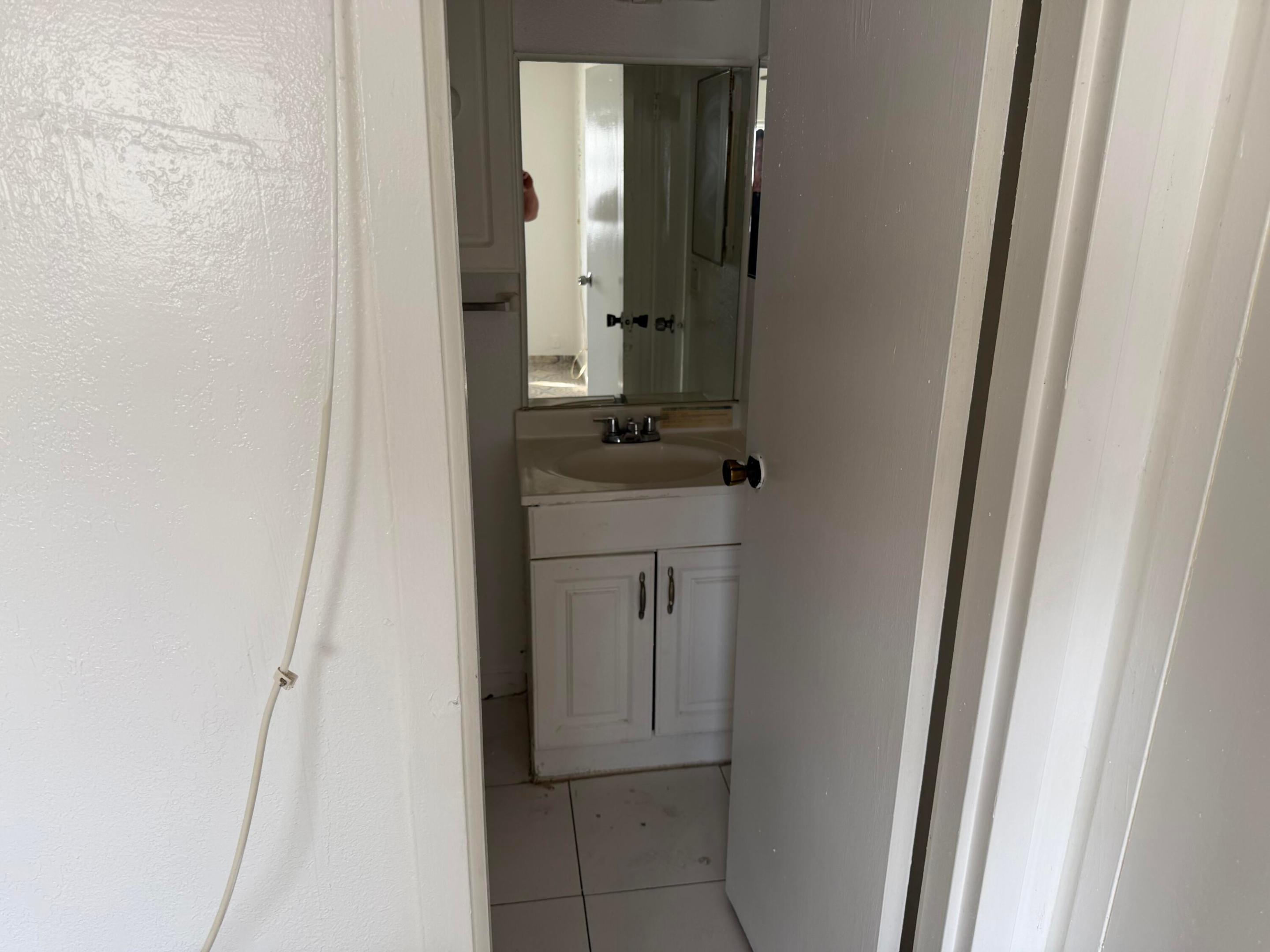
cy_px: 476
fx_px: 881
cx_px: 635
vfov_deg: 56.8
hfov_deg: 71.6
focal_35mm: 24
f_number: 1.78
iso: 80
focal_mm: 6.76
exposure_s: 1/121
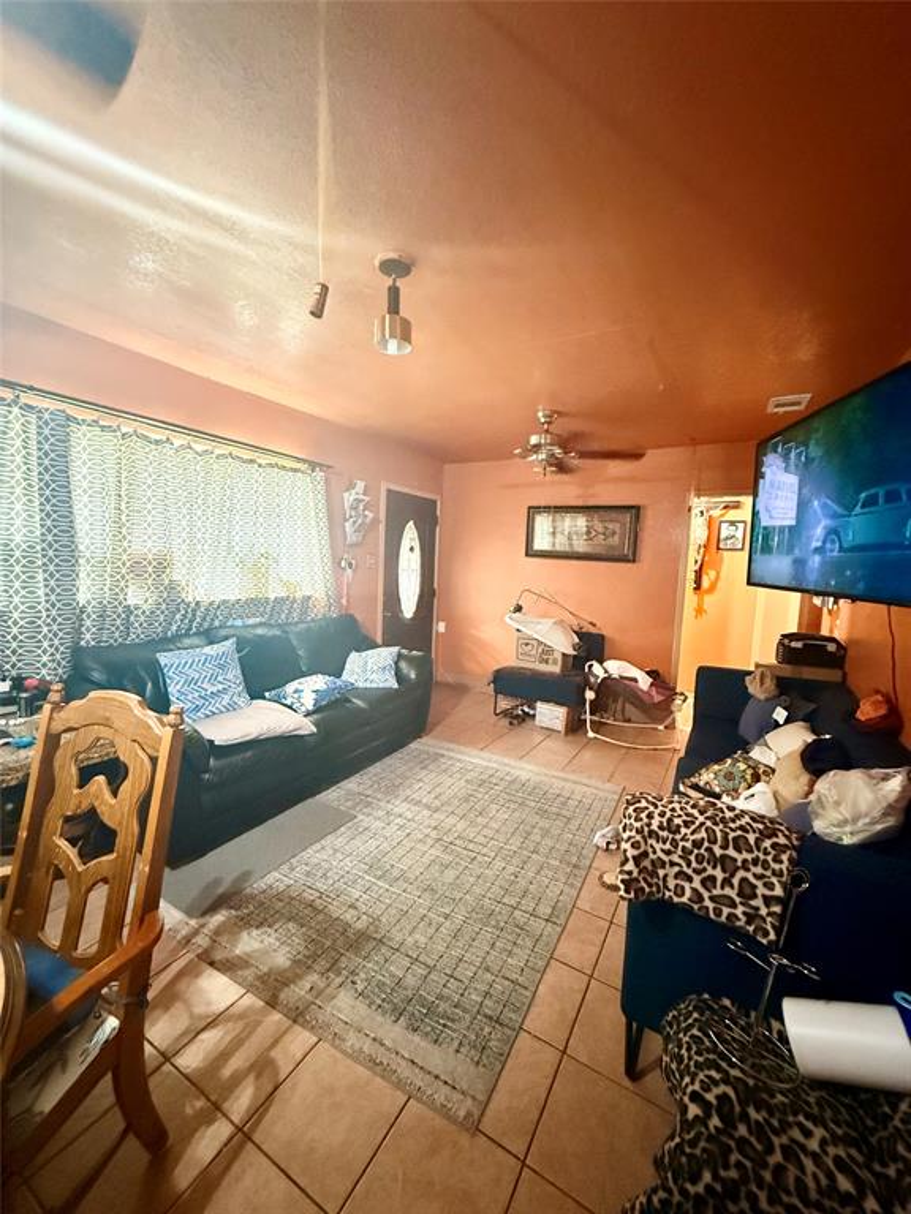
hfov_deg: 85.7
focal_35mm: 14
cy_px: 607
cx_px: 456
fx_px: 491
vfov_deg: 102.1
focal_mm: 2.22
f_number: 2.2
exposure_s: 1/30
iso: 1600
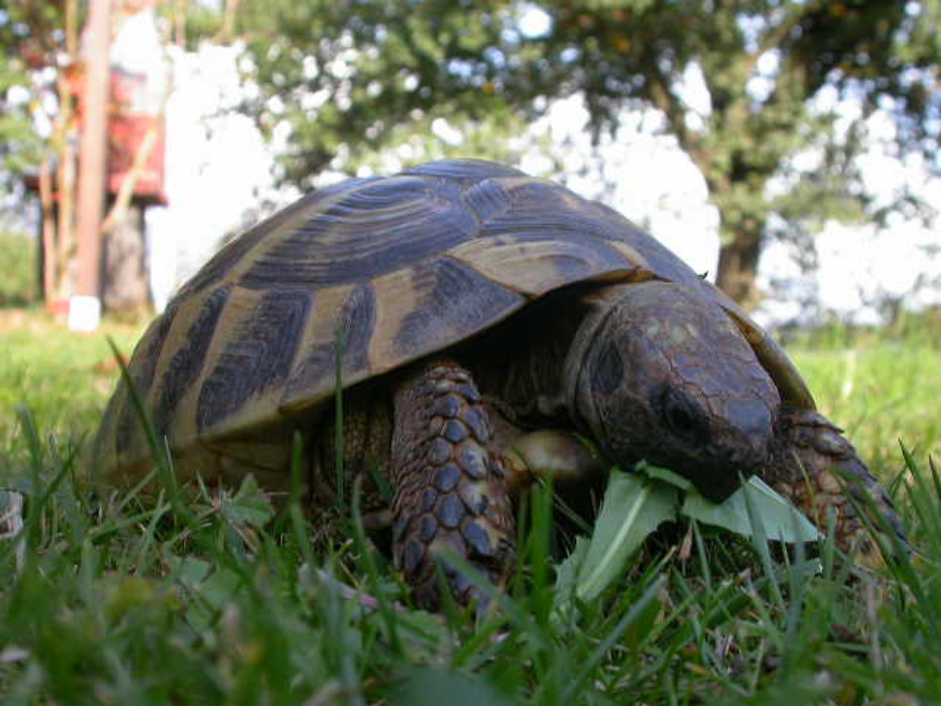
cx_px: 470
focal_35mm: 57
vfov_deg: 25.7
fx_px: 1549
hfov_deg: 33.8
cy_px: 353
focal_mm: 11.8
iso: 100
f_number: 5.4
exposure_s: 1/96.3
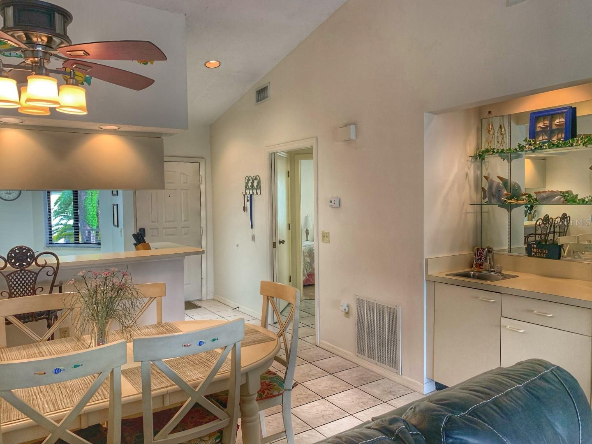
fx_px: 445
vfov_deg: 53.1
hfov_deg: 67.3
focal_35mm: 26
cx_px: 296
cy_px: 222
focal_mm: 4.25
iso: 64
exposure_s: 1/60
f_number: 1.8
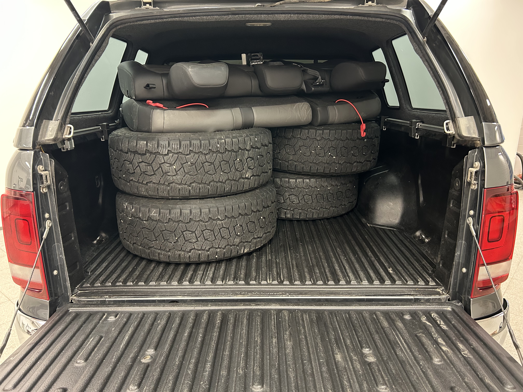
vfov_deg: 53.1
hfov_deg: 67.3
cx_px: 262
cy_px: 196
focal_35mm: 26
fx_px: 393
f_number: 1.5
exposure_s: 1/33
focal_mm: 5.7
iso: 400
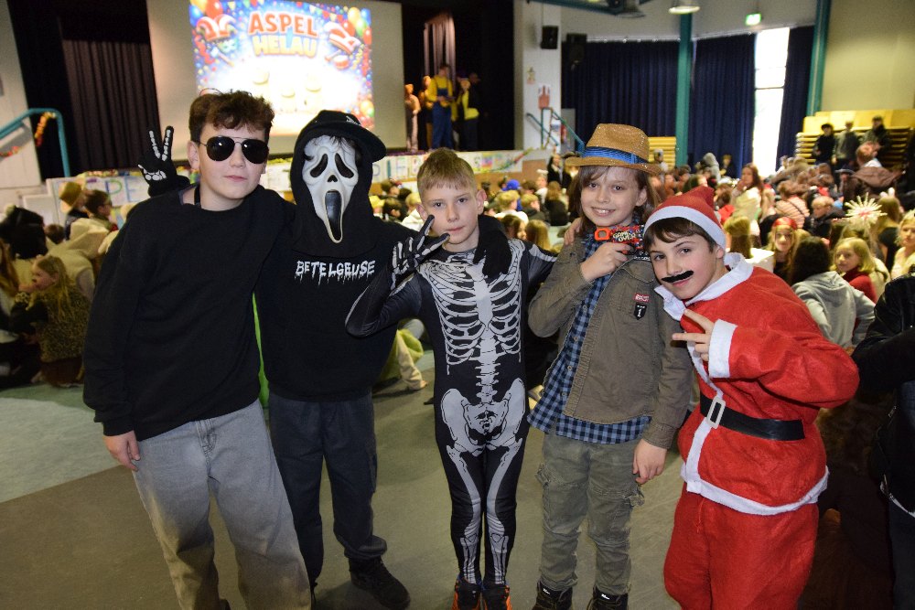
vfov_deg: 50.4
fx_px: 648
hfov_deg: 70.4
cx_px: 458
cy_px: 305
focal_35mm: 26
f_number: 2.8
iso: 2000
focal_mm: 17
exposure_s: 1/60
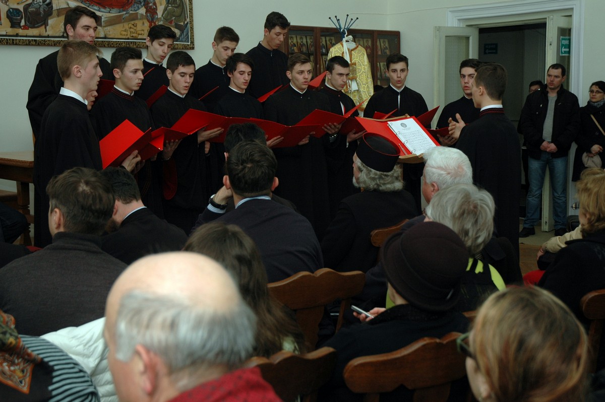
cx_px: 302
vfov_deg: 25.7
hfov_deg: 37.9
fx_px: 882
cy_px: 201
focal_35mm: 52
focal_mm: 35
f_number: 4.2
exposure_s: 1/60
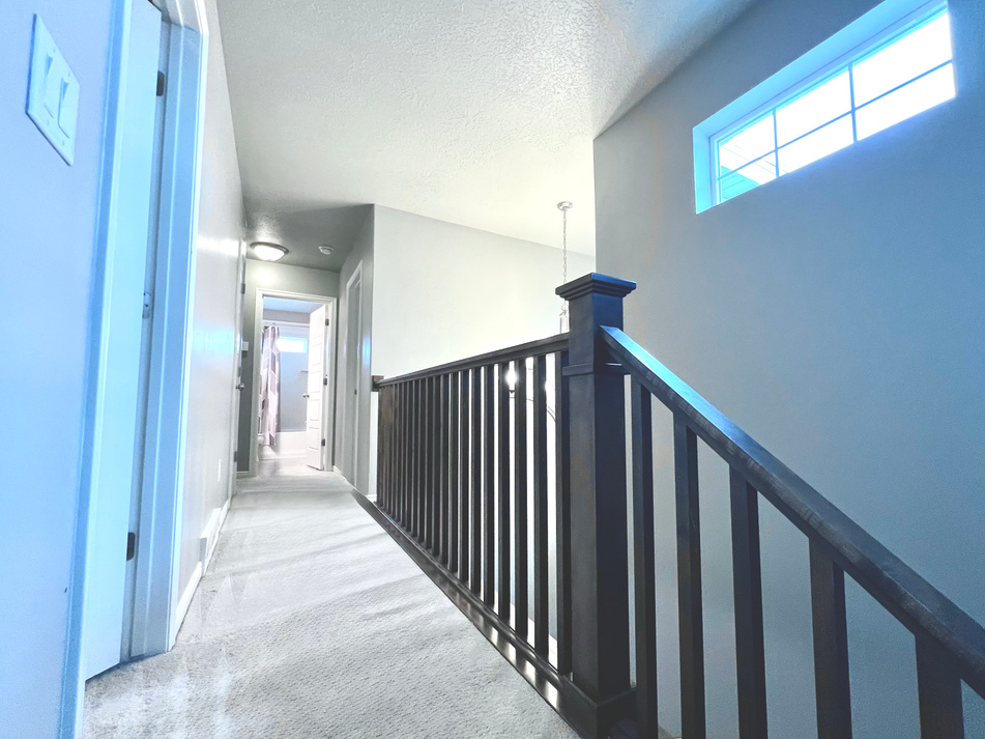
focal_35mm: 14
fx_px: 398
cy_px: 378
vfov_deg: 85.6
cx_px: 529
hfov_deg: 101.9
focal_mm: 1.57
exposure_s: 1/120
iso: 200
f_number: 1.8
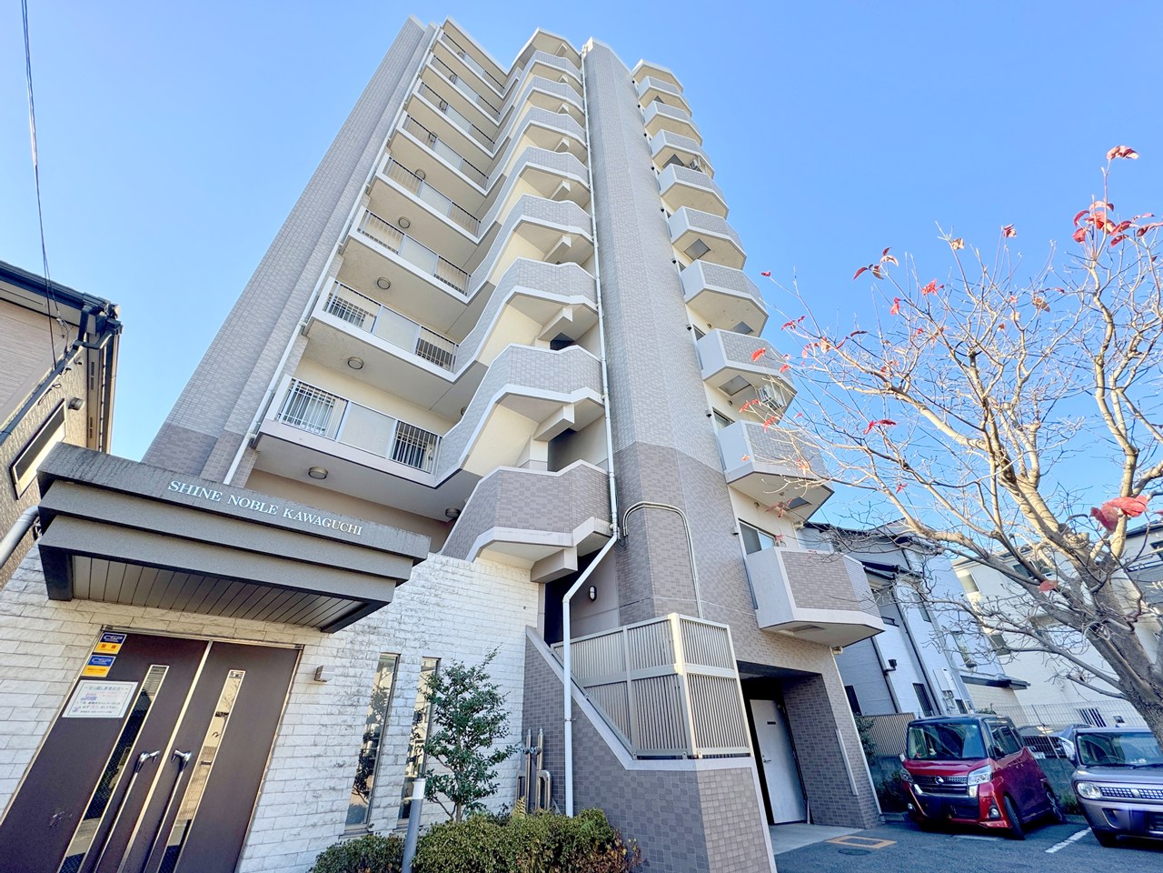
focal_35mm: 14
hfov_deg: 102.1
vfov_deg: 85.7
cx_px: 582
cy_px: 436
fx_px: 470
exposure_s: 1/284
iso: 40
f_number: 2.2
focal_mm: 2.22
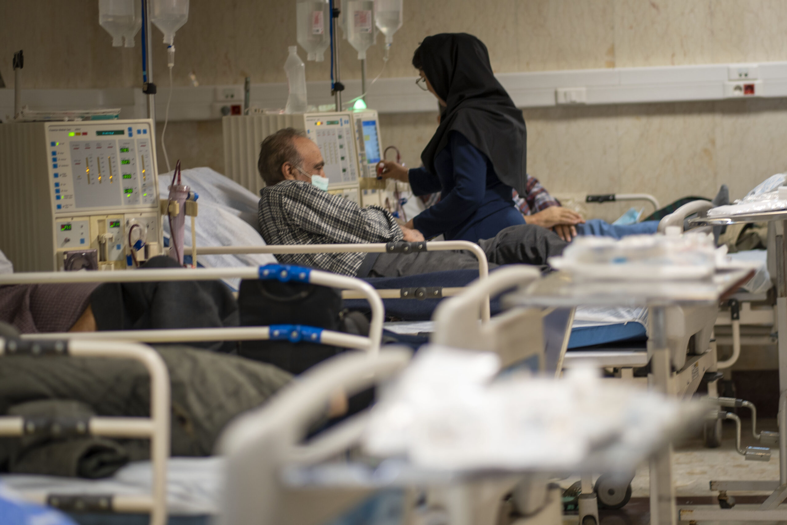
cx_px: 394
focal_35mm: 128
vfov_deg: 10.8
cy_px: 262
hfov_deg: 16.1
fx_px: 2787
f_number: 1.8
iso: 100
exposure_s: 1/60
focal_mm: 85
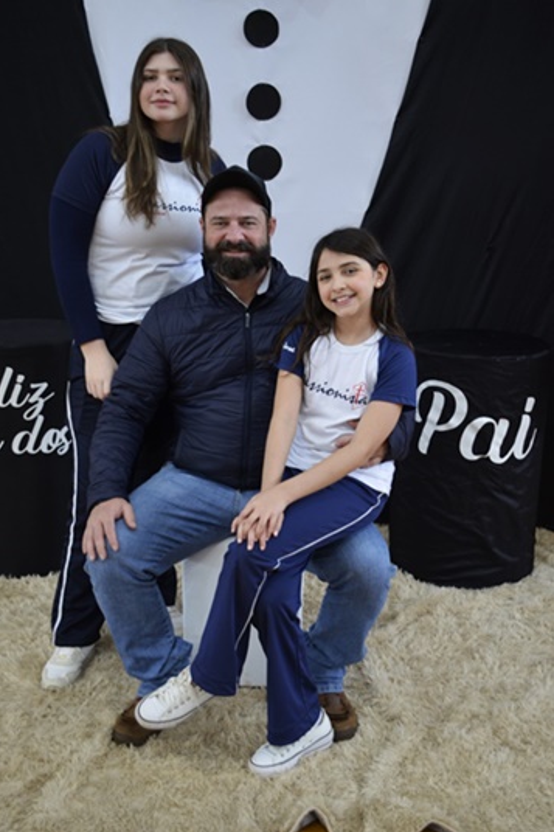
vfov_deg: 45.4
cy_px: 414
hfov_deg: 31.2
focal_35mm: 43
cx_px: 278
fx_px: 993
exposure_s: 1/60
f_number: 4.5
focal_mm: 28
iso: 640
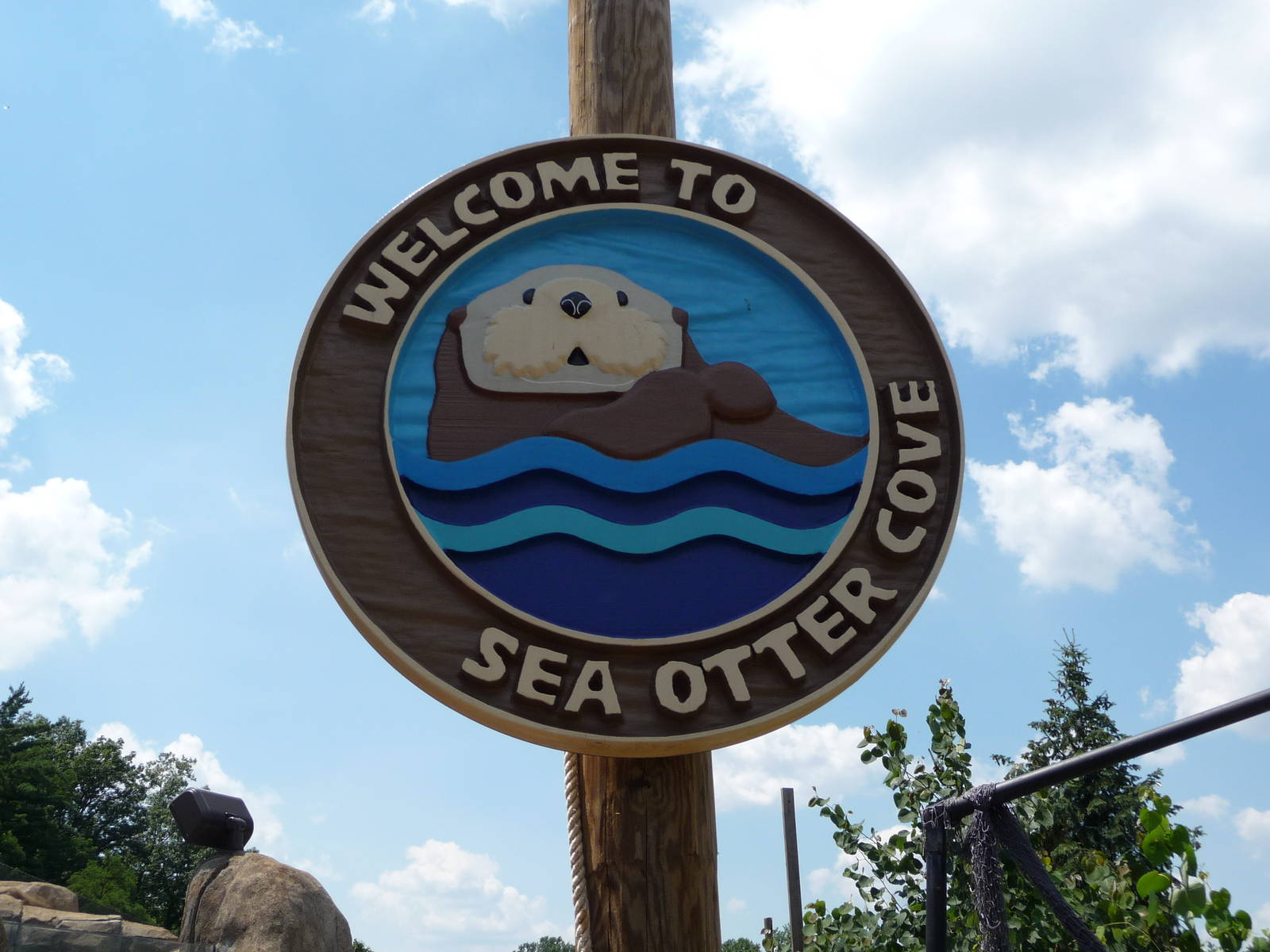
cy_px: 476
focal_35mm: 38
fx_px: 1394
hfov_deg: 49.0
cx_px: 635
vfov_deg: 37.7
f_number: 3.8
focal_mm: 6.3
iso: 100
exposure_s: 1/1000
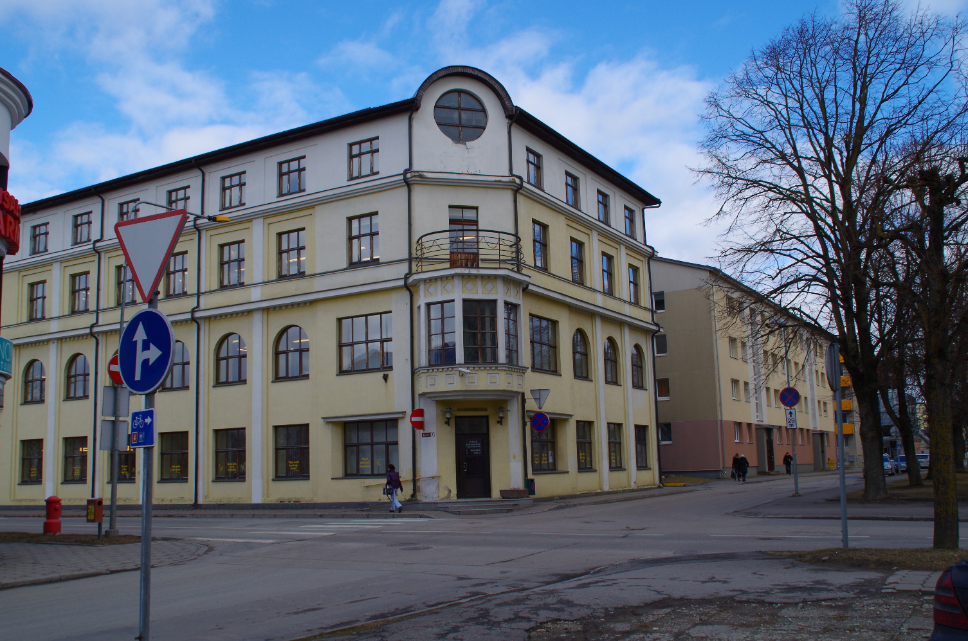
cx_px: 475
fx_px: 1047
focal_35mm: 39
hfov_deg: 49.6
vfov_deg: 34.1
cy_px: 335
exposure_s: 1/125
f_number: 11
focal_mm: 24
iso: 125
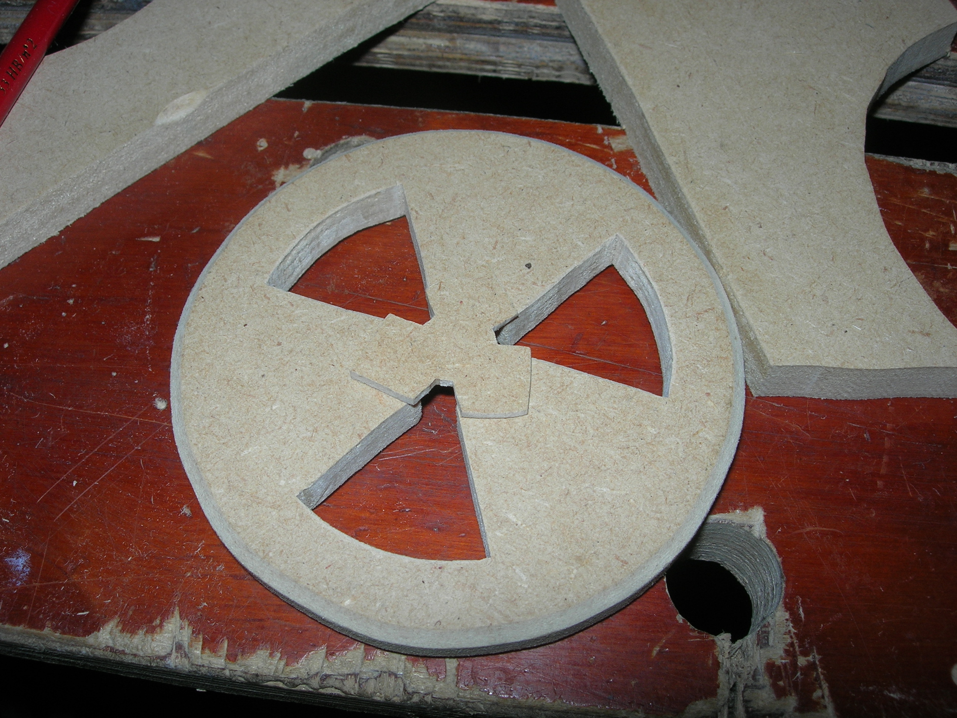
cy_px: 359
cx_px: 478
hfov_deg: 49.0
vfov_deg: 37.7
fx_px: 1051
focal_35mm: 38
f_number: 4.8
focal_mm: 7.8
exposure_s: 1/60.1
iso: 64
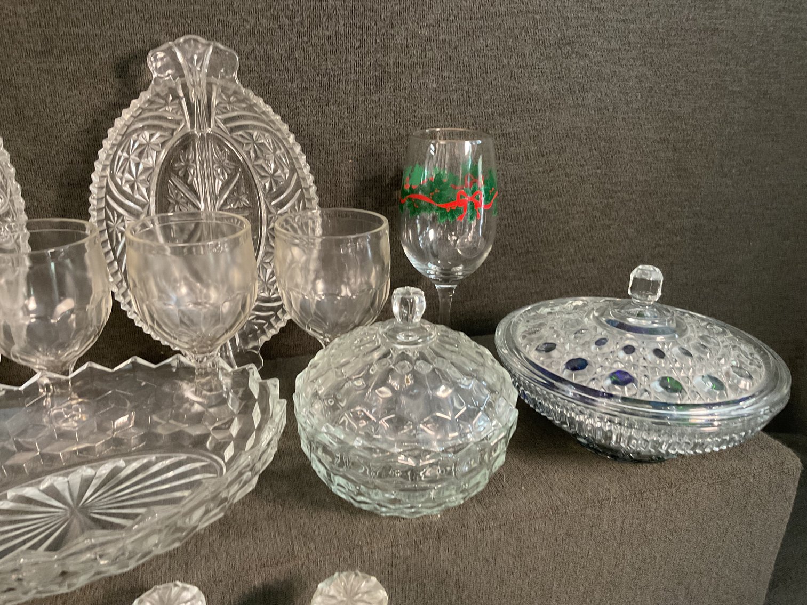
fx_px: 676
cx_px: 404
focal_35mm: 29
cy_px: 302
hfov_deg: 61.7
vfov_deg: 48.2
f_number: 1.8
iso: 200
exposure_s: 1/40
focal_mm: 3
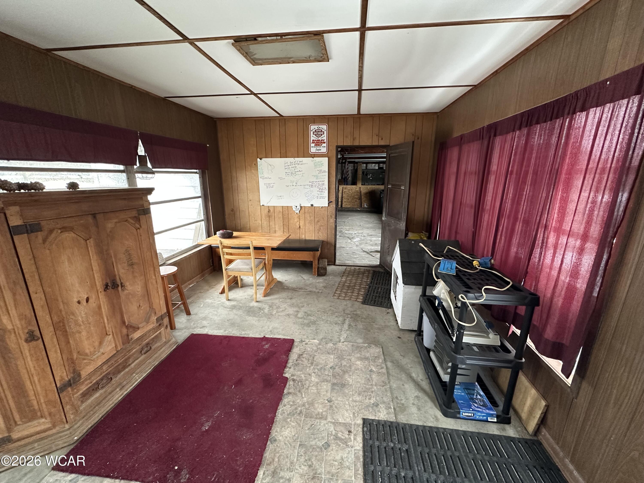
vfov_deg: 85.7
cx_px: 322
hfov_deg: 102.1
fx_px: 260
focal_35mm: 14
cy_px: 242
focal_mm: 2.22
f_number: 2.2
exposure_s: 1/60
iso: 400
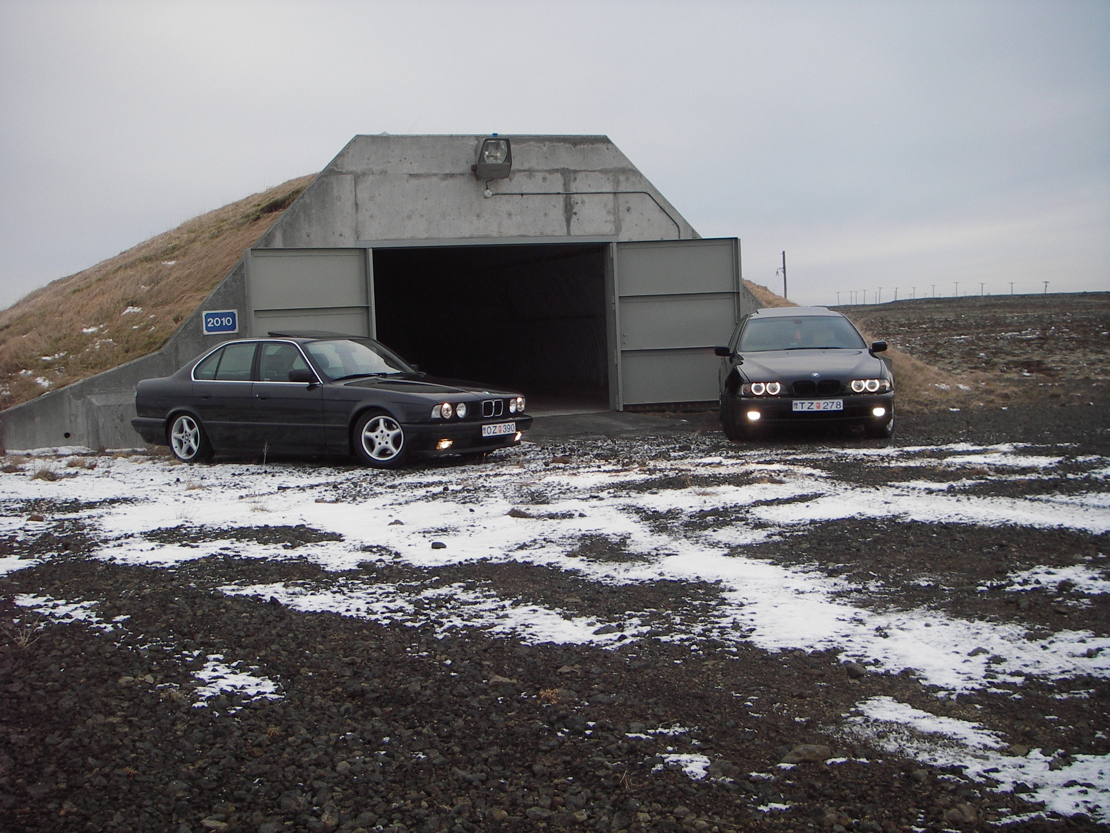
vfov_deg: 37.7
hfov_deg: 49.0
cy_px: 416
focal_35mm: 38
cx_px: 555
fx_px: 1219
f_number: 3.3
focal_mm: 6.3
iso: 50
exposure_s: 1/30
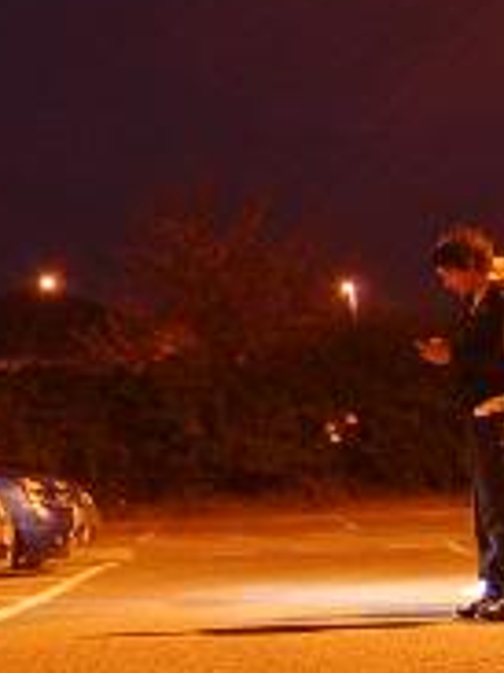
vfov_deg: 15.7
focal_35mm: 126
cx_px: -464
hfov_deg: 10.8
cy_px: 338
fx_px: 2449
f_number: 4.5
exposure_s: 1/2
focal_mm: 20
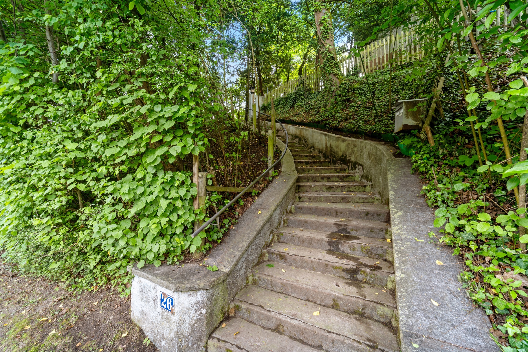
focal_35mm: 14
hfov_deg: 104.3
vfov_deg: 81.2
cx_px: 264
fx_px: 205
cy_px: 176
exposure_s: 1/30
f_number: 8
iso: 200
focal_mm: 14
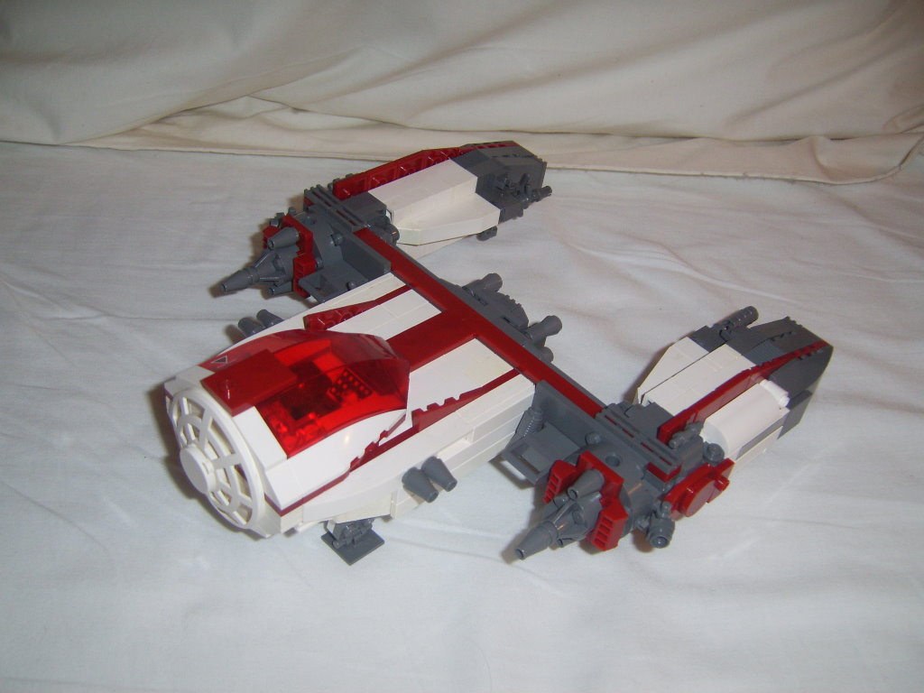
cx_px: 462
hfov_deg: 49.0
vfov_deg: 37.7
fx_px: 1014
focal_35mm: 38
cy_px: 346
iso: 100
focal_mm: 7.8
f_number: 2.8
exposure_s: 1/30
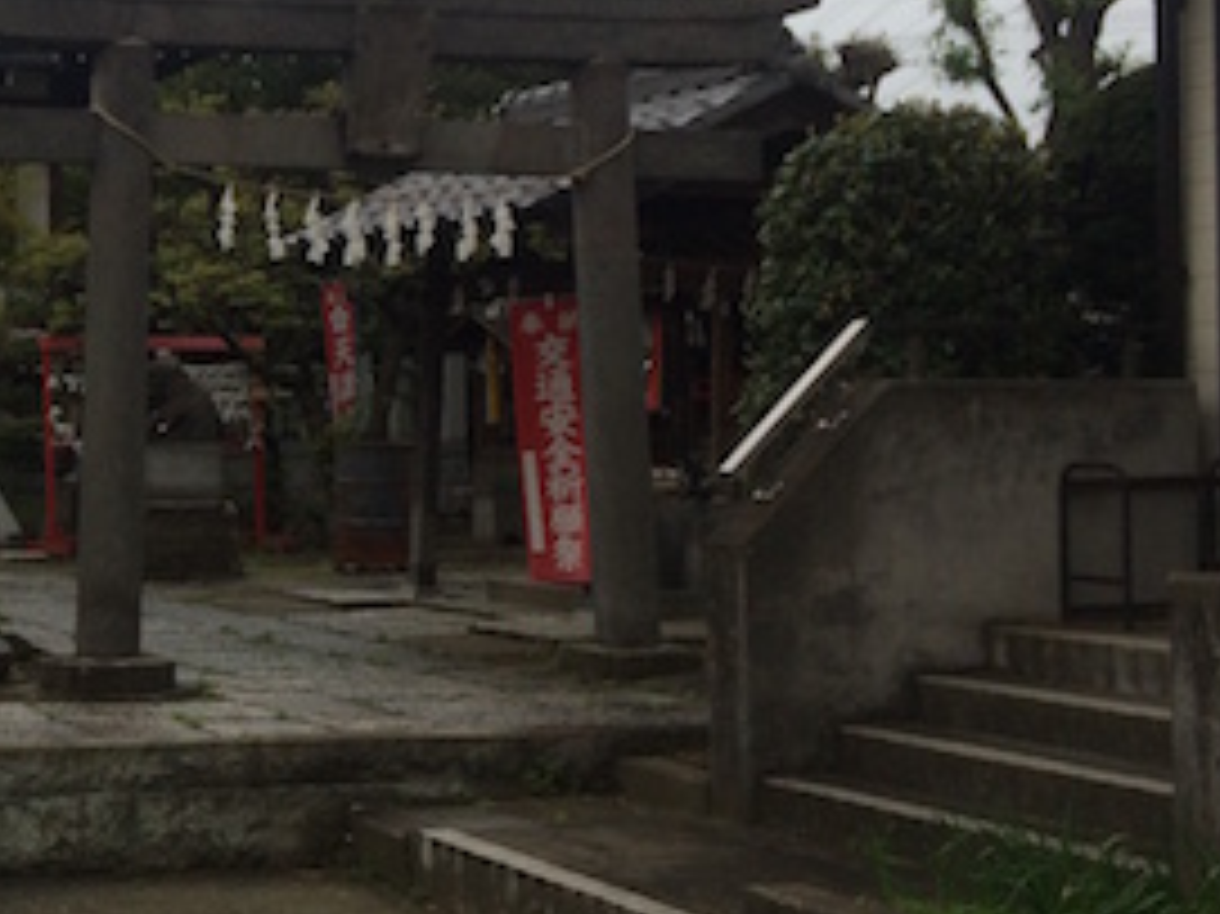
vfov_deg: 21.0
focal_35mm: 70
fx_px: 2466
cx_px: -160
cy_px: 369
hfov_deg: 25.5
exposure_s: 1/483
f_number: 2.2
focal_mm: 4.15
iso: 32
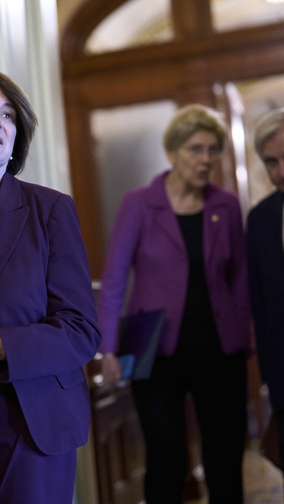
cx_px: 34
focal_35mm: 79
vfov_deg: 26.8
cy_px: 251
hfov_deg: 15.1
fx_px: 1057
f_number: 1.4
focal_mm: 50
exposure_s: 1/320
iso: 4000
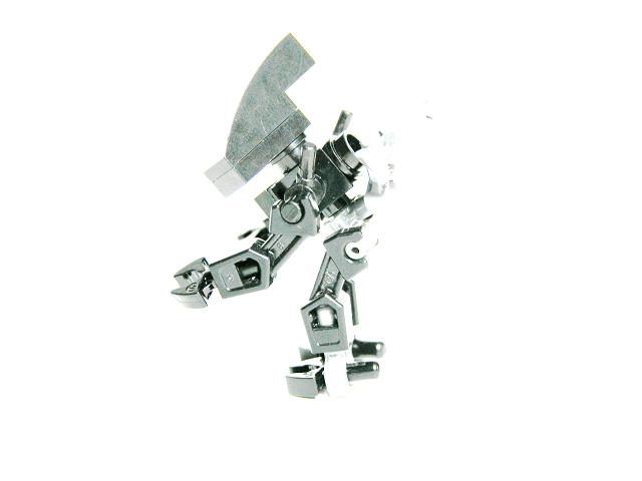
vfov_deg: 12.8
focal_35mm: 116
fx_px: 2151
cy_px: 240
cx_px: 321
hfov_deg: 17.0
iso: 100
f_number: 3.7
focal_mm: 29.5
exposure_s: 1/84.7
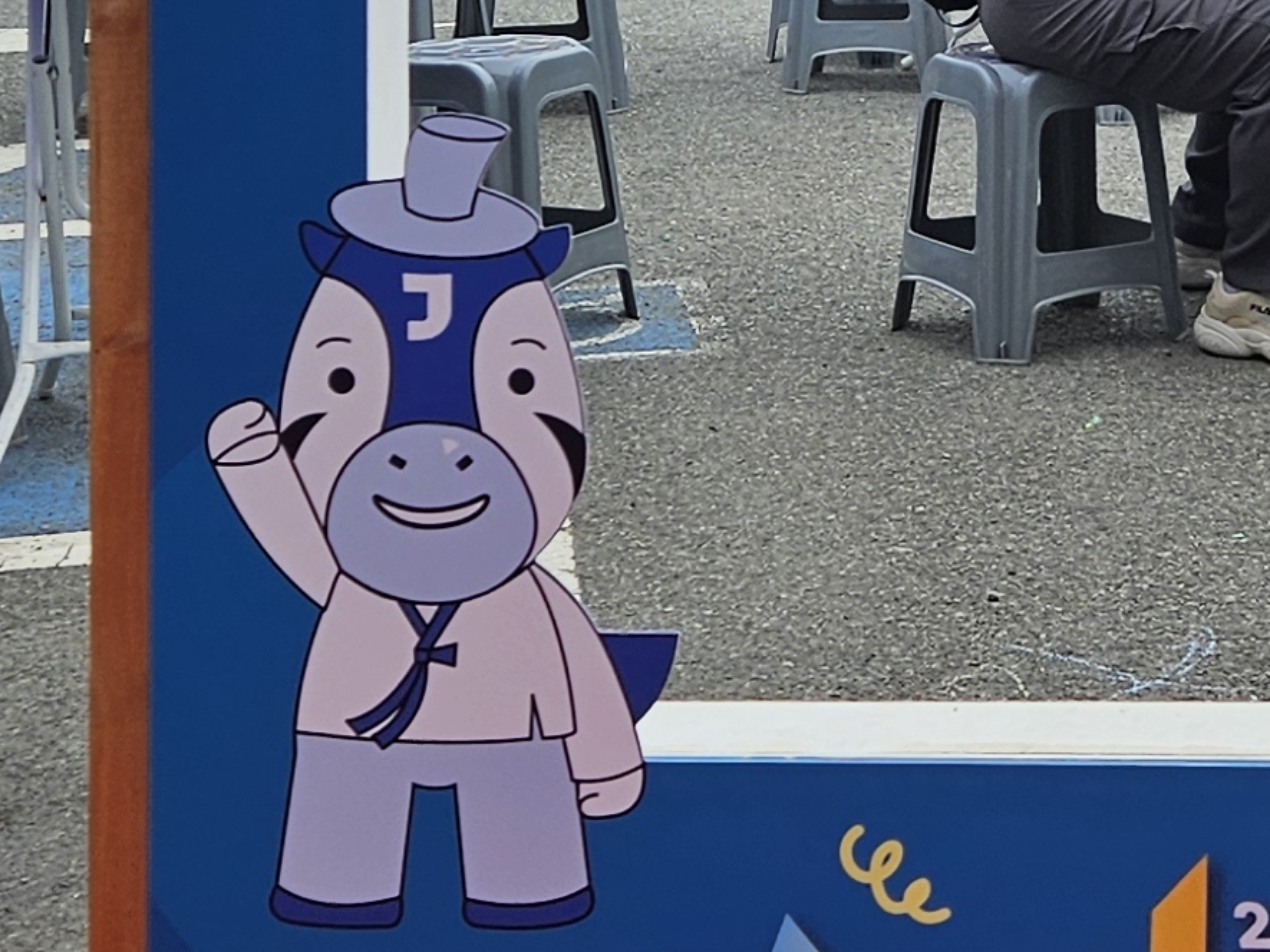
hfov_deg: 18.5
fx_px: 3814
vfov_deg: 13.7
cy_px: -260
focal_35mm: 104
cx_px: 1197
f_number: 1.8
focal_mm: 5.4
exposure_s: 1/1472
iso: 25
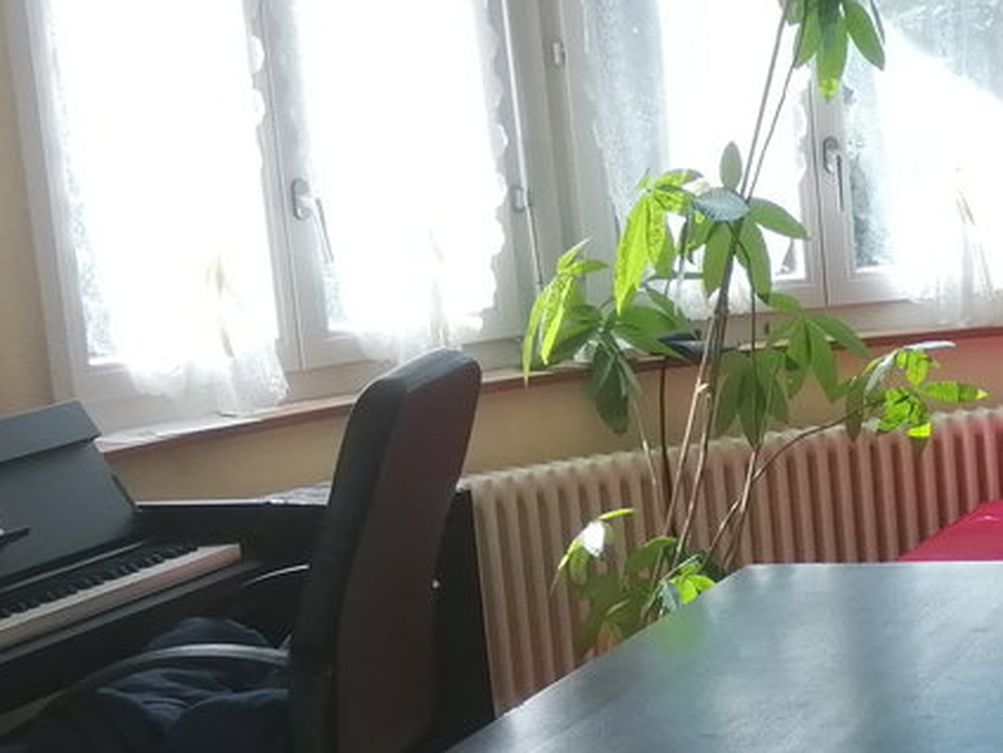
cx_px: 1240
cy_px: 566
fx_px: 2840
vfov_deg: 15.0
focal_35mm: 98
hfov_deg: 18.8
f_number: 1.8
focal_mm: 3.6
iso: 50
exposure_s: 1/247
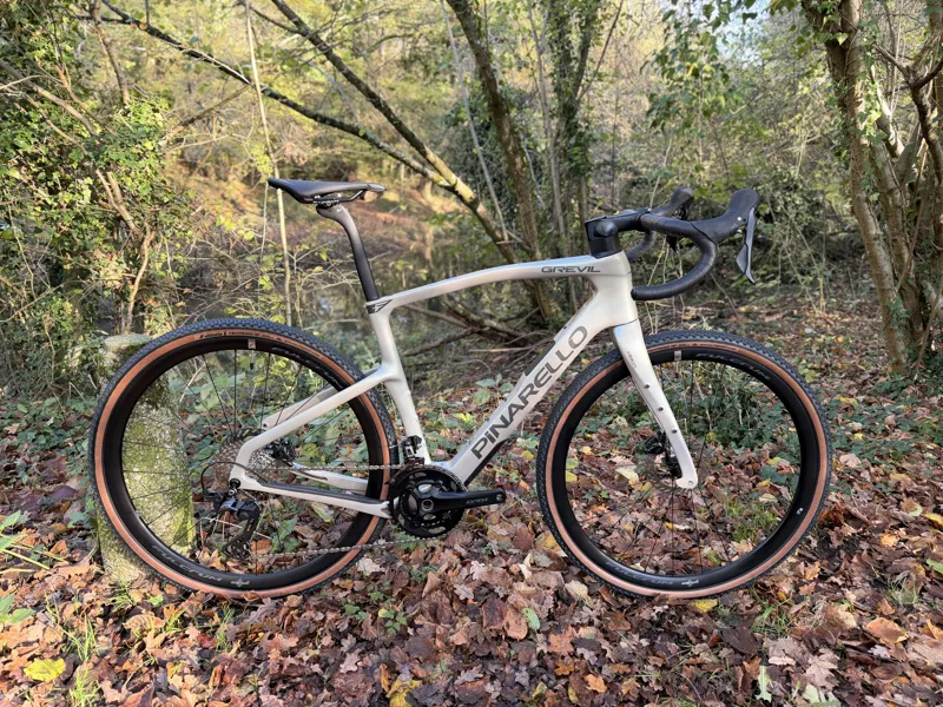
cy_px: 354
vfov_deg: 56.8
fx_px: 654
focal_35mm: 24
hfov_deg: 71.6
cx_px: 472
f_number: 1.78
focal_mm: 6.76
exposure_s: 1/121
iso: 80
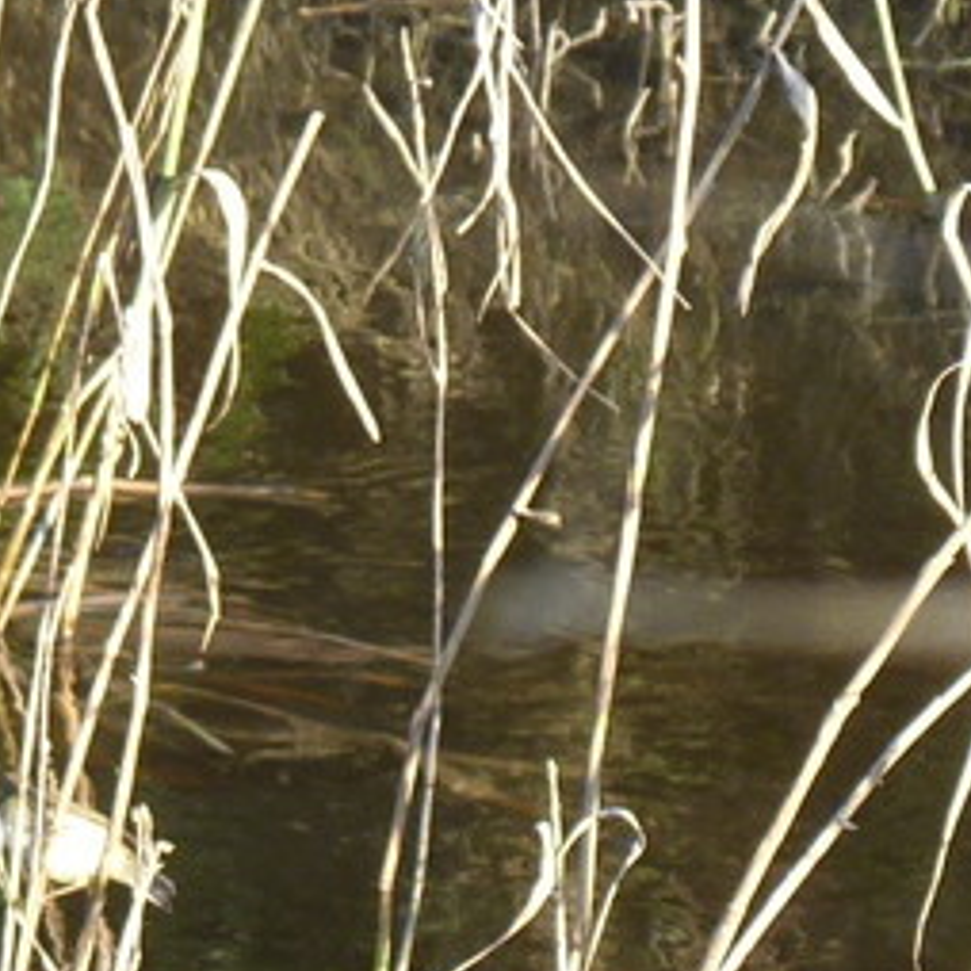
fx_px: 27102
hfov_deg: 2.1
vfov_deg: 2.1
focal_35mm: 854
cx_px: 19
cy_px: 1327
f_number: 3.7
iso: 80
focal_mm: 34.2
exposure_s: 1/80
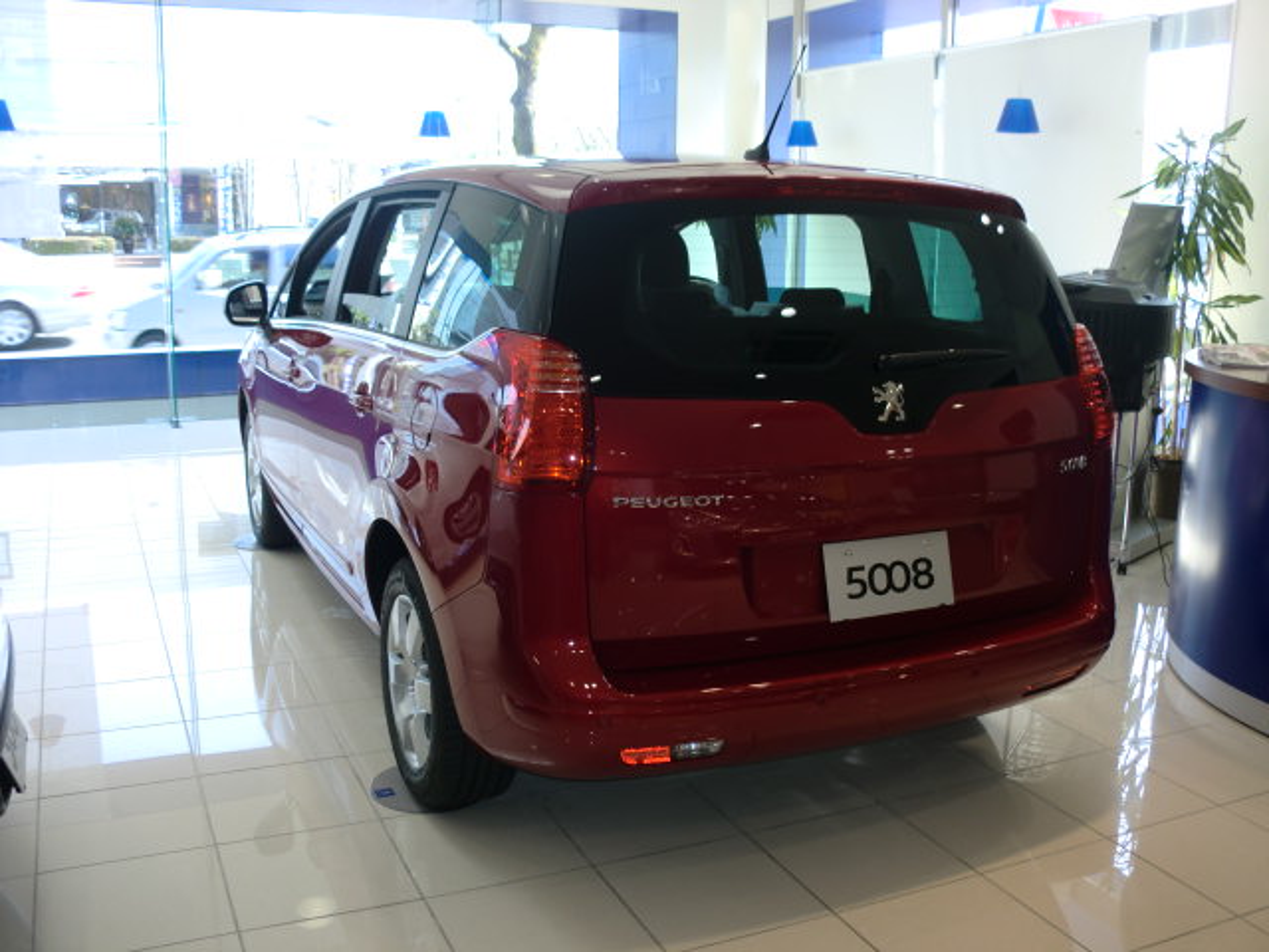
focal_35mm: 35
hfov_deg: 52.6
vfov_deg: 40.7
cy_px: 476
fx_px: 1283
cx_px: 634
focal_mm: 6.3
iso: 64
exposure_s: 1/60
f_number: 3.1
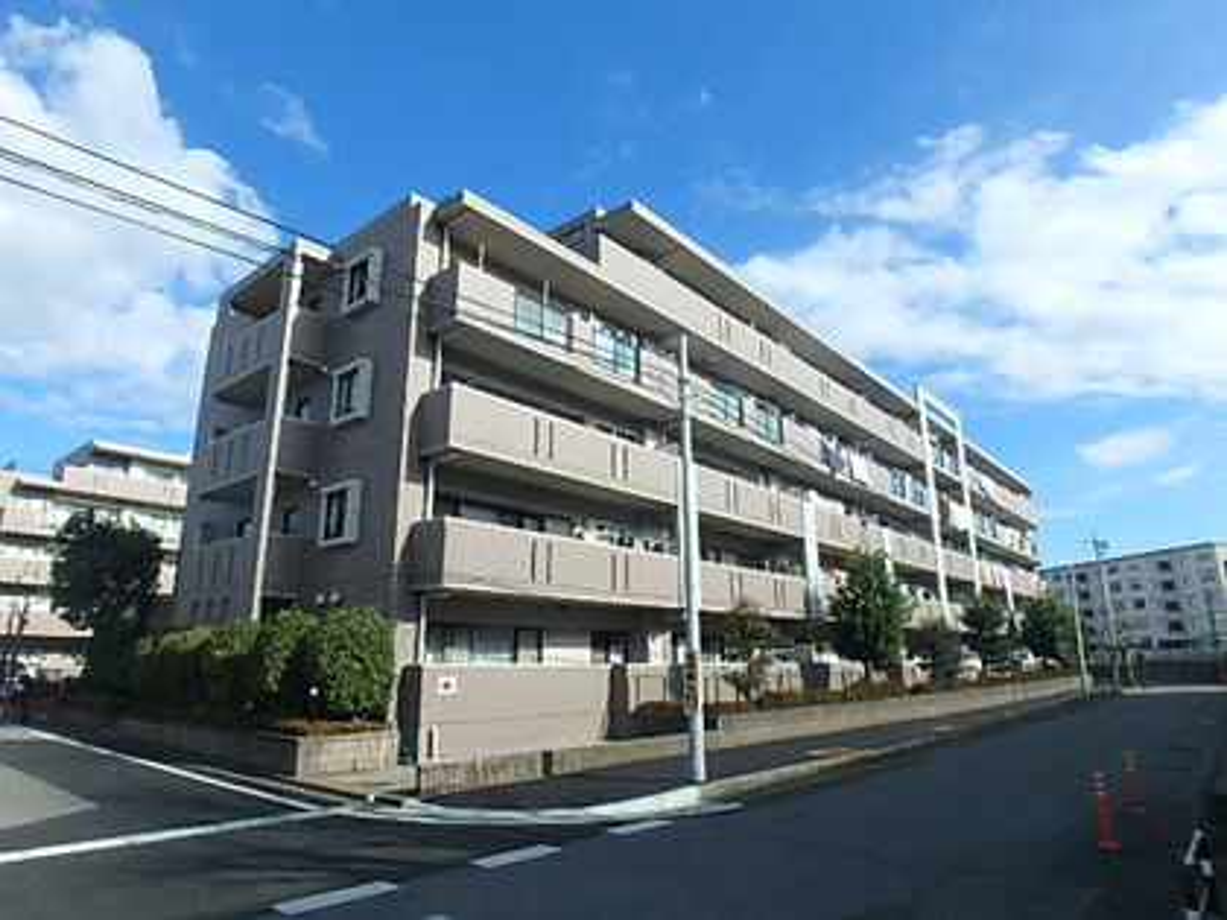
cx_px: 614
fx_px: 744
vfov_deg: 63.4
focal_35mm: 21
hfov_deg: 79.0
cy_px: 460
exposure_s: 1/400
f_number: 6
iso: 125
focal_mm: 3.7
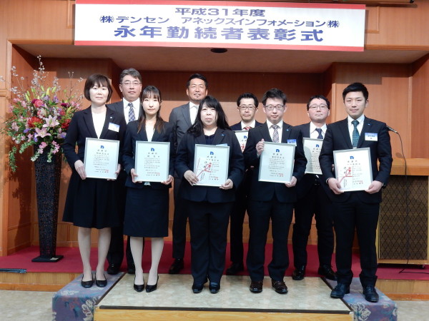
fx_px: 446
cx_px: 214
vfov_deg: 39.7
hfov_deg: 51.4
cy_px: 160
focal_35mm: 36
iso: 200
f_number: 4
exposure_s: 1/10
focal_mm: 6.4
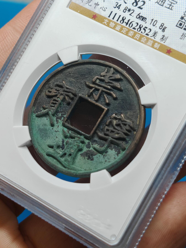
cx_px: 93
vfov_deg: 20.7
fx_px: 681
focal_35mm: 95
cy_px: 124
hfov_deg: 15.6
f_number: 1.6
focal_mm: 7.62
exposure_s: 1/160
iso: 50
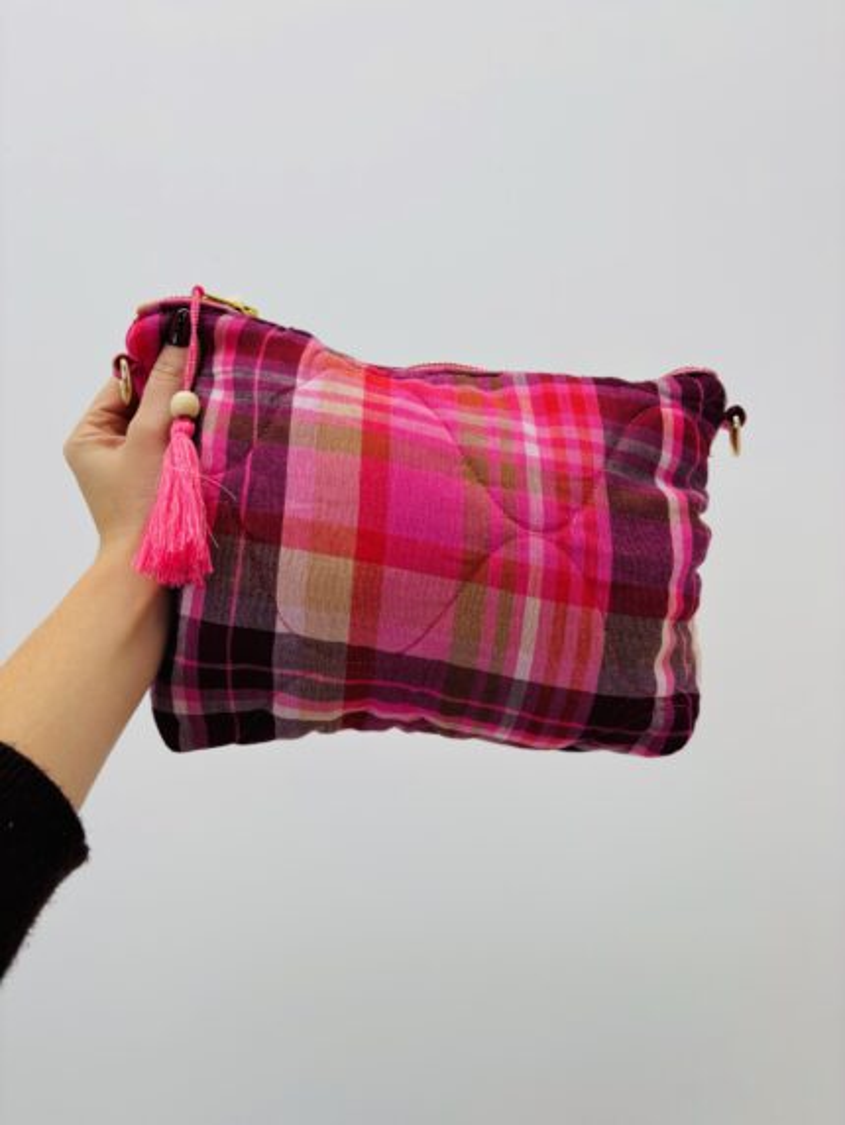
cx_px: 422
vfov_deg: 67.3
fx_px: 846
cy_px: 562
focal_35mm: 26
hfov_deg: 53.1
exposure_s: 1/267
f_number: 1.6
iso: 50
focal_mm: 5.96
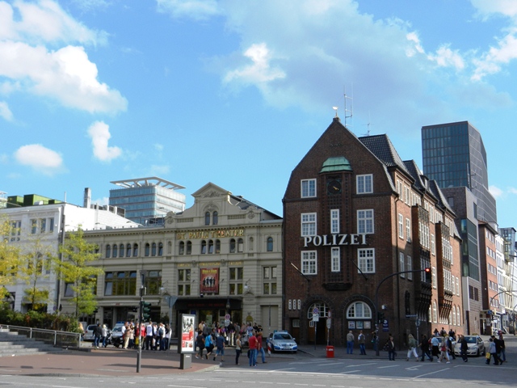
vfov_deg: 32.2
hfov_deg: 42.1
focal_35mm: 45
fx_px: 672
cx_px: 258
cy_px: 194
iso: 160
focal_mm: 8.2
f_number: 4.2
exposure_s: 1/800
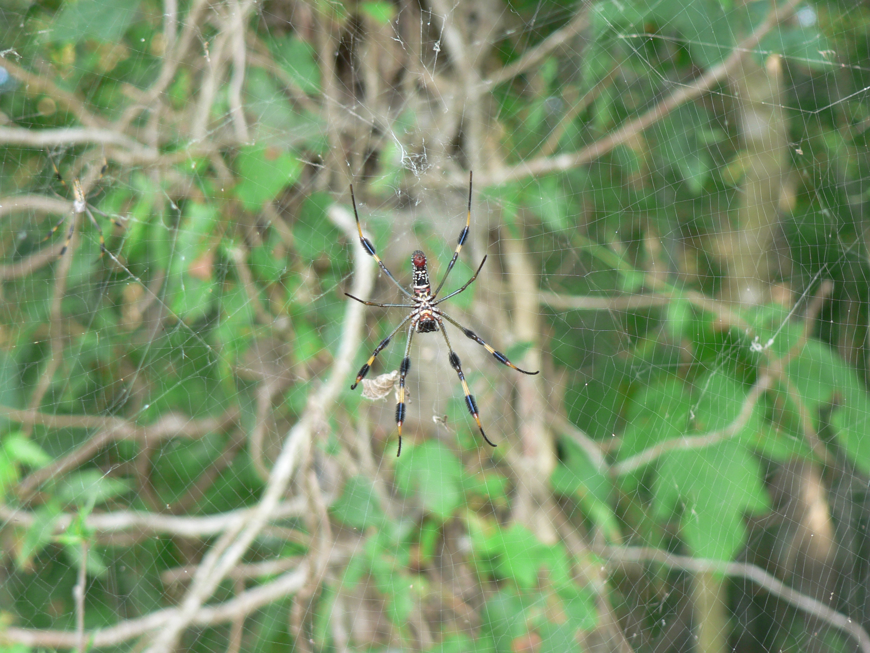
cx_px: 435
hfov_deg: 21.5
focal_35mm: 91
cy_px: 326
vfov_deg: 16.2
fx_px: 2287
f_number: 3.2
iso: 80
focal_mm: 15.2
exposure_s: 1/50
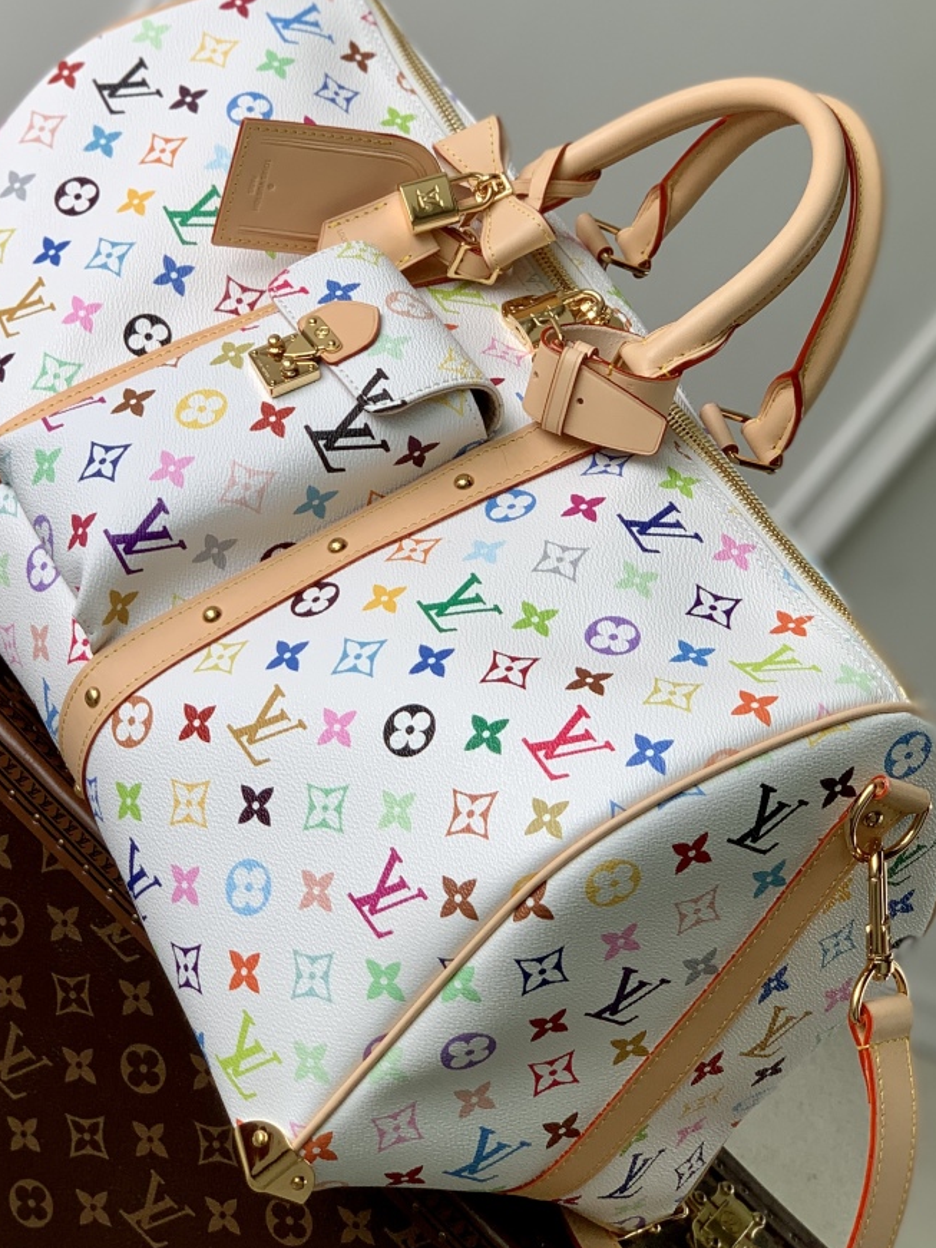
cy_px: 456
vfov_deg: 22.7
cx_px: 388
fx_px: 3101
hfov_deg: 17.2
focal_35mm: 86
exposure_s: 1/128
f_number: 2.4
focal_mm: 6
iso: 16
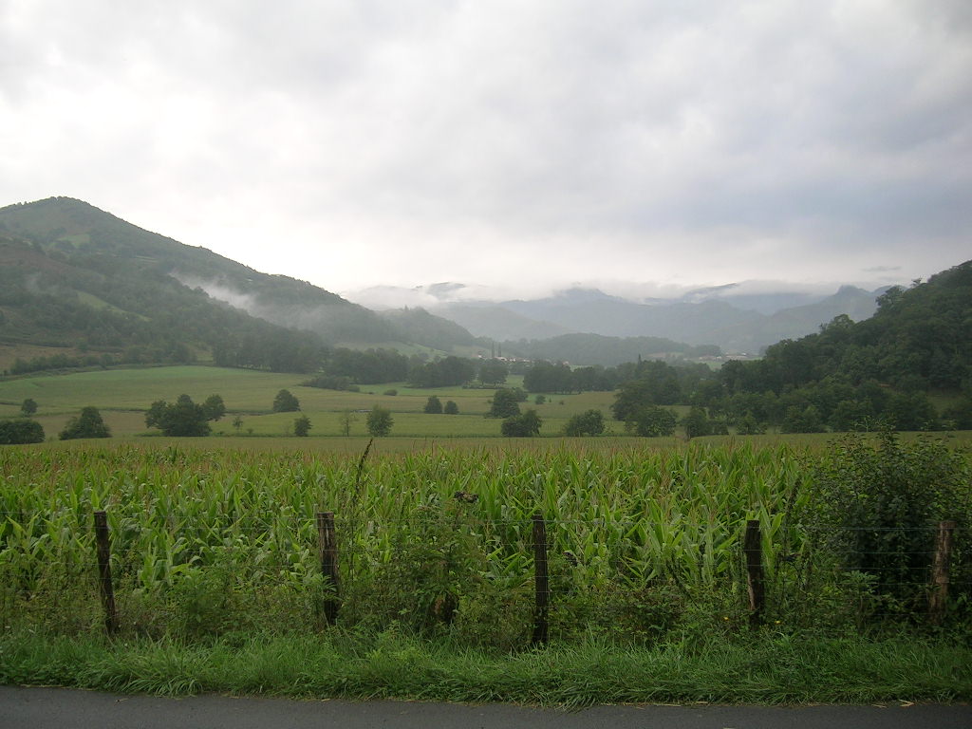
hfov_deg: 52.6
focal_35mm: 35
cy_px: 364
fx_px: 983
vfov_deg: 40.7
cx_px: 486
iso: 50
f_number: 2.8
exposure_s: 1/228
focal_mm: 5.4
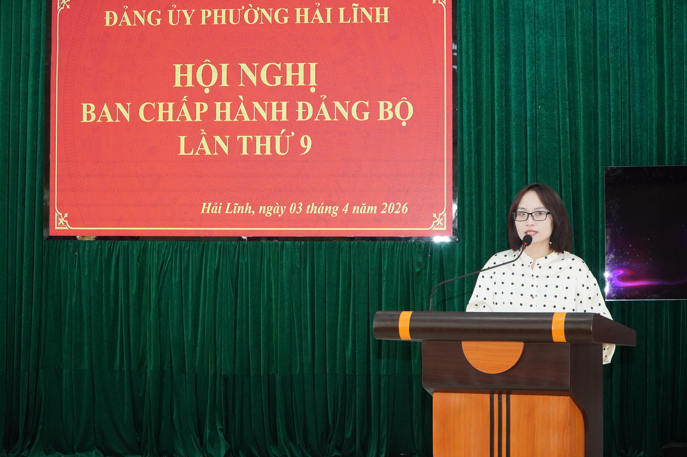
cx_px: 344
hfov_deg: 30.5
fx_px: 1258
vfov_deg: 20.6
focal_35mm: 66
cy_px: 228
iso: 1600
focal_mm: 44
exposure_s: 1/80
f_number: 7.1
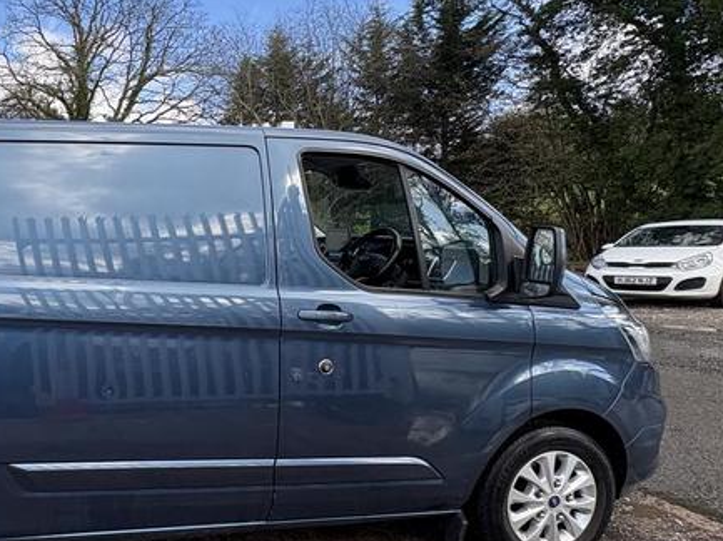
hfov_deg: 53.3
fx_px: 605
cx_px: 60
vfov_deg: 48.2
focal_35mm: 29
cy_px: 265
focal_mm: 2.22
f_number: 2.2
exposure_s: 1/652
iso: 50
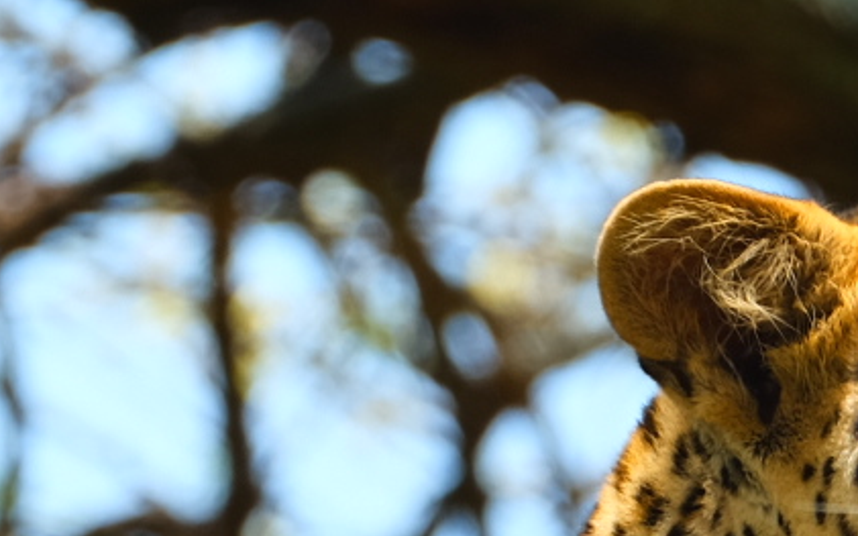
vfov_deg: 0.5
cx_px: 526
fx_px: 60344
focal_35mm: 2581
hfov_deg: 0.8
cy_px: 976
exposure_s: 1/210
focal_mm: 400
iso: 250
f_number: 8
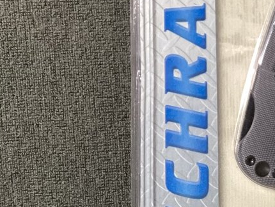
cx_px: 326
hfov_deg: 17.3
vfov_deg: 13.3
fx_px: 866
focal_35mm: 109
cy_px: -24
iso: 125
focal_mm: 3.3
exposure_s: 1/50
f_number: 2.4
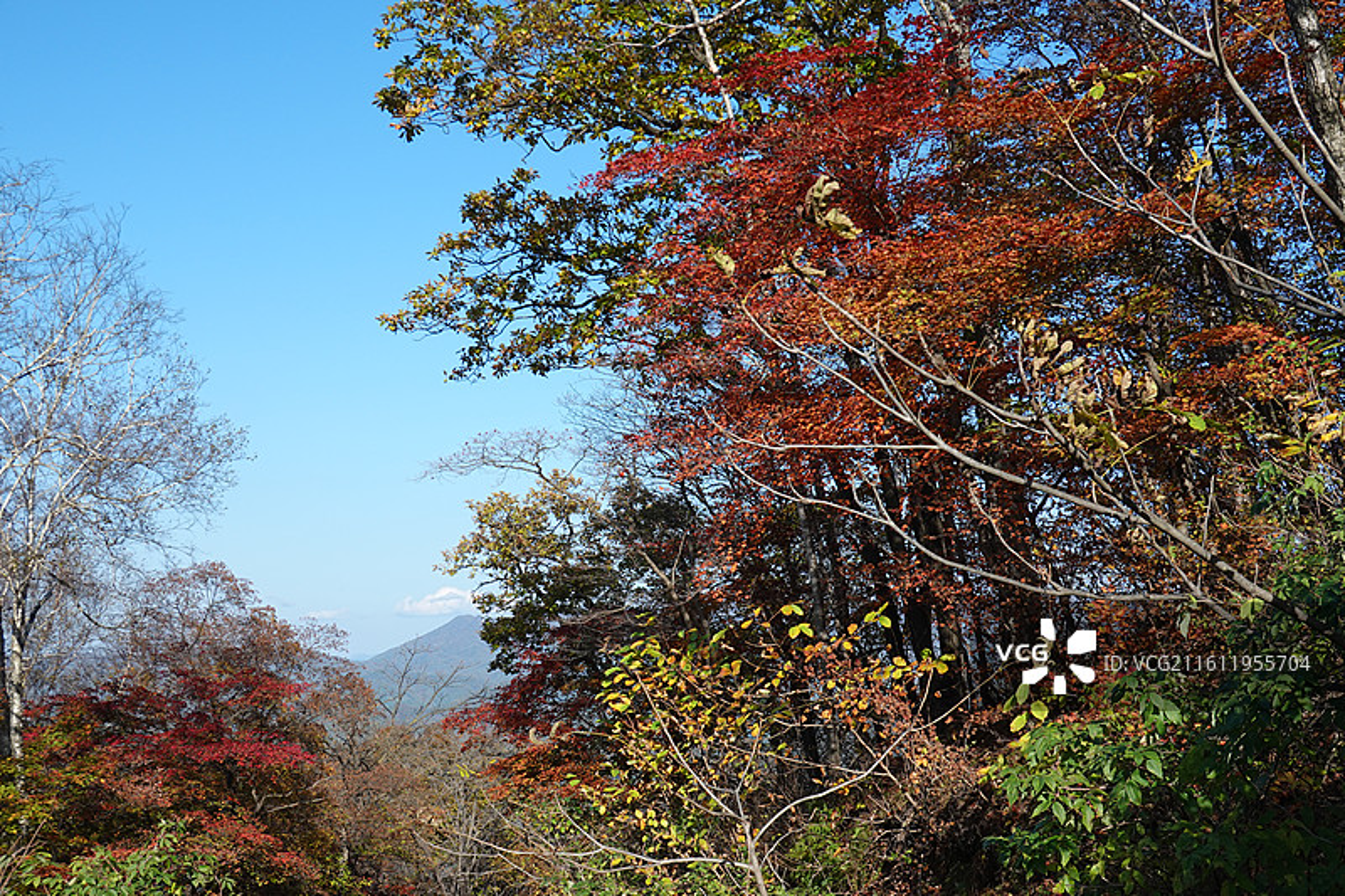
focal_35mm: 48
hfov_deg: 41.1
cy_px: 448
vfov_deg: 28.1
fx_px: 1793
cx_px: 672
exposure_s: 1/400
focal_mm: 17.88
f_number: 5.6
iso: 125
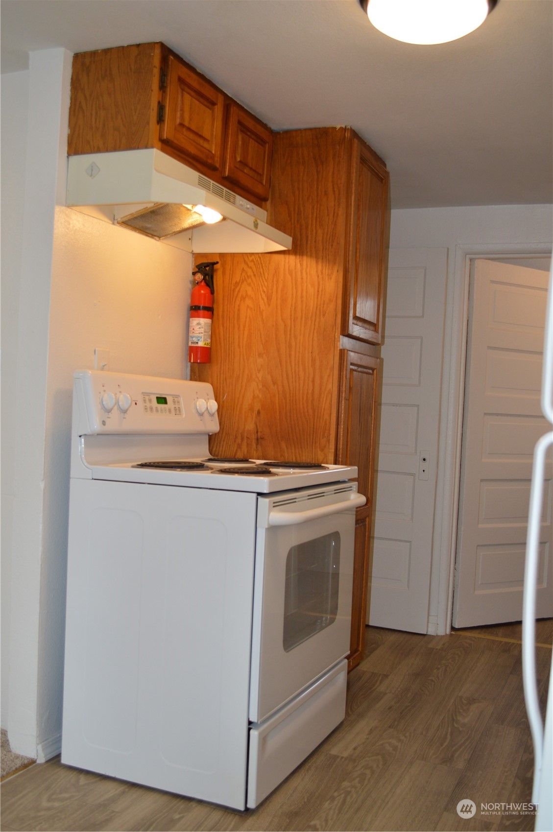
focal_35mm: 33
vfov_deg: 57.3
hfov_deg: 39.9
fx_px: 762
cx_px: 276
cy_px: 416
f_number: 4
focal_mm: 22
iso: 400
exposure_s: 1/100
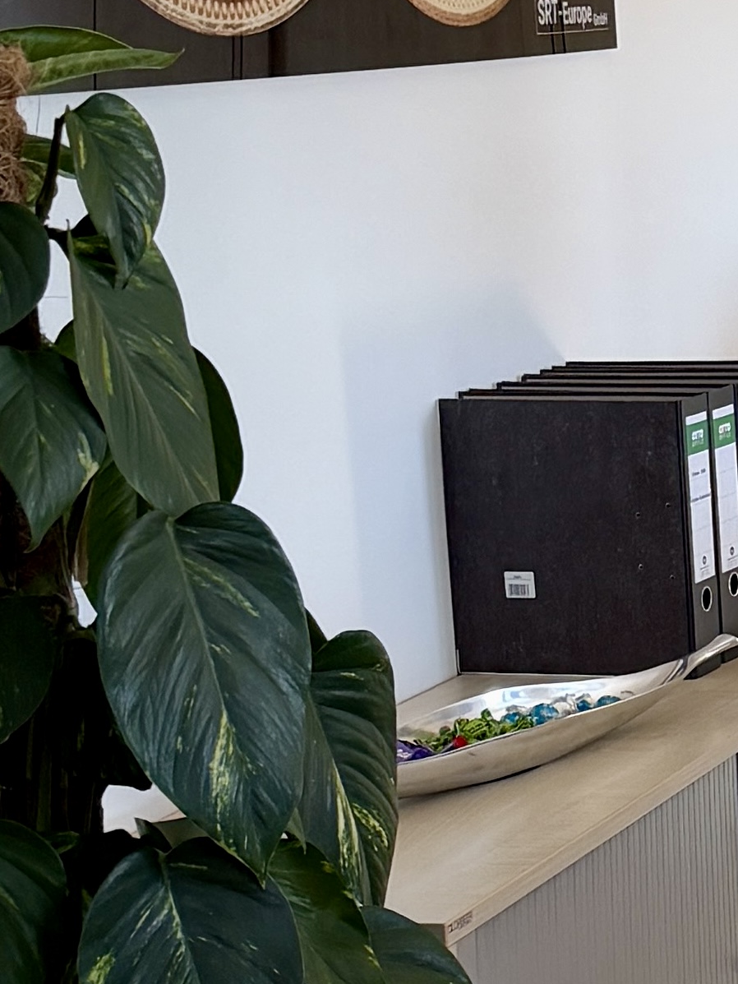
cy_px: 786
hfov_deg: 12.3
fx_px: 3013
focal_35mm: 106
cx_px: 1491
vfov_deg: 18.4
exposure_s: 1/121
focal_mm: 6.76
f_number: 1.78
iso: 160
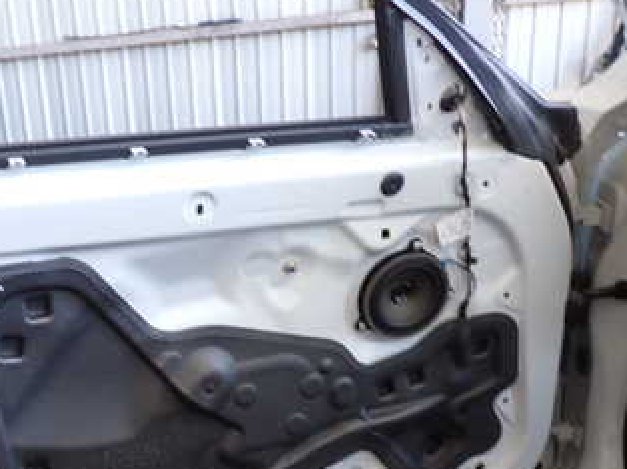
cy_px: 357
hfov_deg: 38.0
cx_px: 110
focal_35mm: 48
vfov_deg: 29.7
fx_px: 868
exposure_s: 1/60
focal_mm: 4.5
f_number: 2
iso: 160
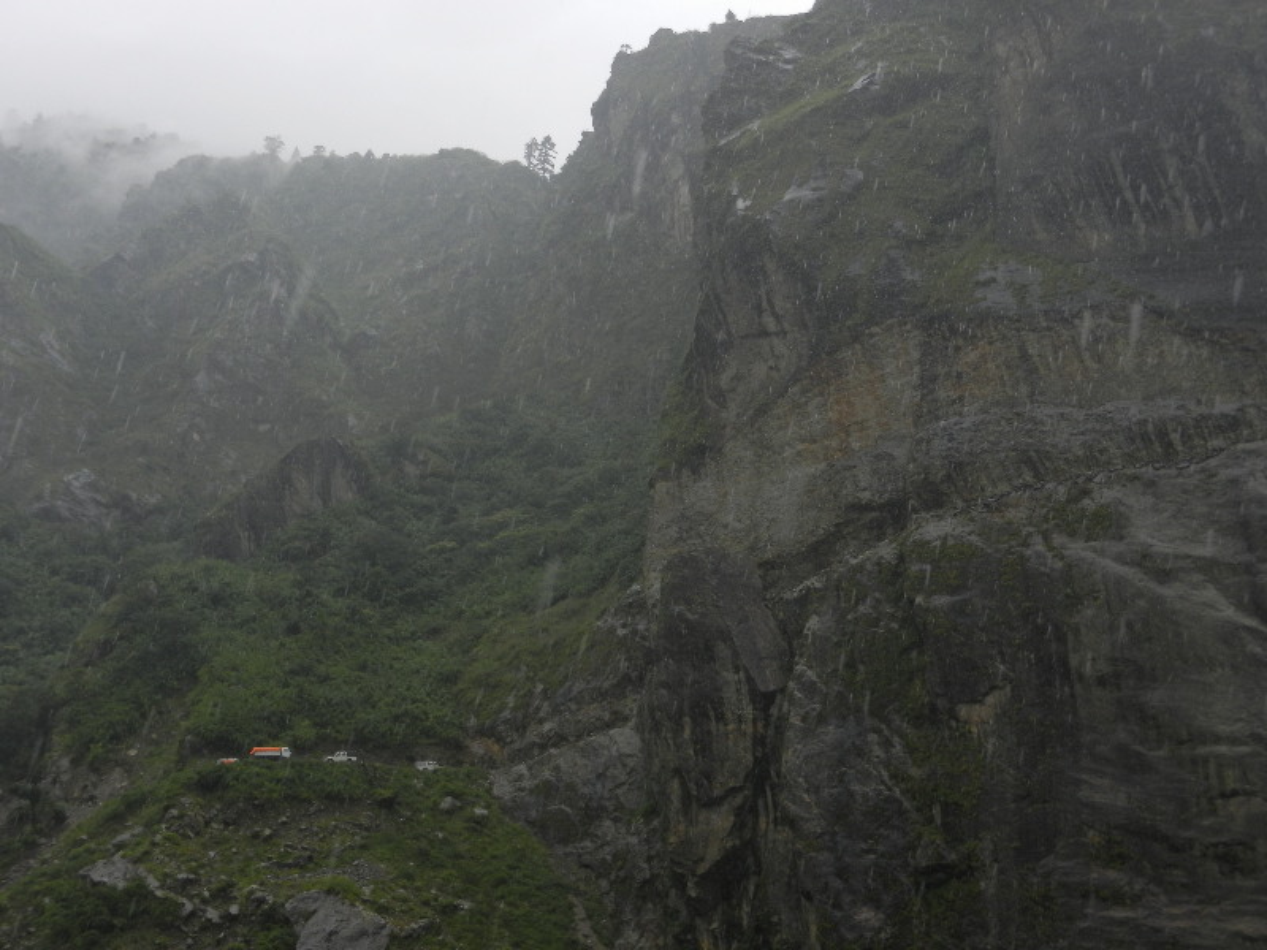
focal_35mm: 45
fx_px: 1647
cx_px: 634
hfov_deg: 42.1
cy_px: 475
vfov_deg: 32.2
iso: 160
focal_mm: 8.2
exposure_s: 1/640
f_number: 4.2
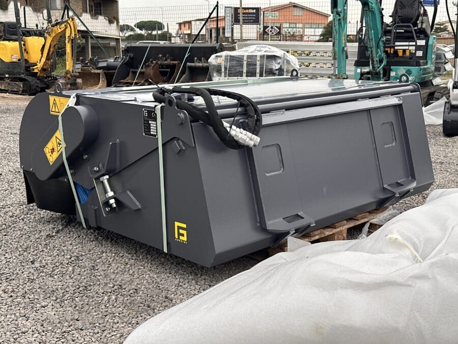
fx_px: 635
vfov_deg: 30.3
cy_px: 172
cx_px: 229
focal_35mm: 48
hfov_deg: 39.7
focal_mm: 6.86
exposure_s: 1/181
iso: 50
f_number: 1.78
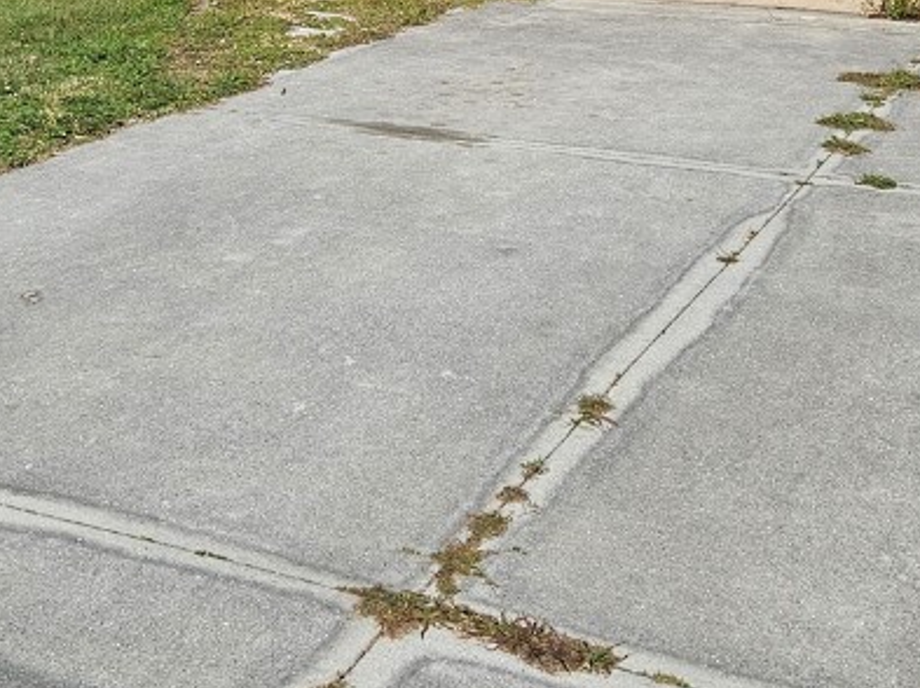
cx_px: 318
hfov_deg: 32.0
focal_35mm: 60
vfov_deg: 22.8
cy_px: -96
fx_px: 1593
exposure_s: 1/3493
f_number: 1.8
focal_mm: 5.4
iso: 25
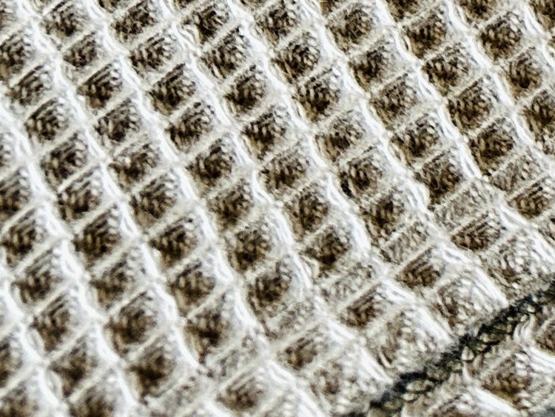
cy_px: -630
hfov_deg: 13.0
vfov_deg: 9.9
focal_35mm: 129
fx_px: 2069
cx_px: 1164
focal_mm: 6.86
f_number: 1.78
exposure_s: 1/120
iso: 100
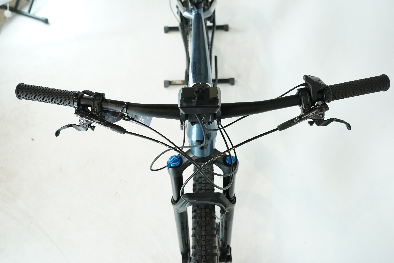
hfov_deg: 63.7
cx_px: 197
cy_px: 132
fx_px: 317
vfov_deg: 45.0
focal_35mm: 29
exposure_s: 1/200
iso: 2000
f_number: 5.6
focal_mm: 29
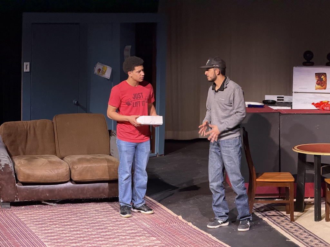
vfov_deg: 14.8
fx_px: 953
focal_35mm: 100
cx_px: 165
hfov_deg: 19.6
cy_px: 124
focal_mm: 16.89
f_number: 2.8
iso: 640
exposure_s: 1/61
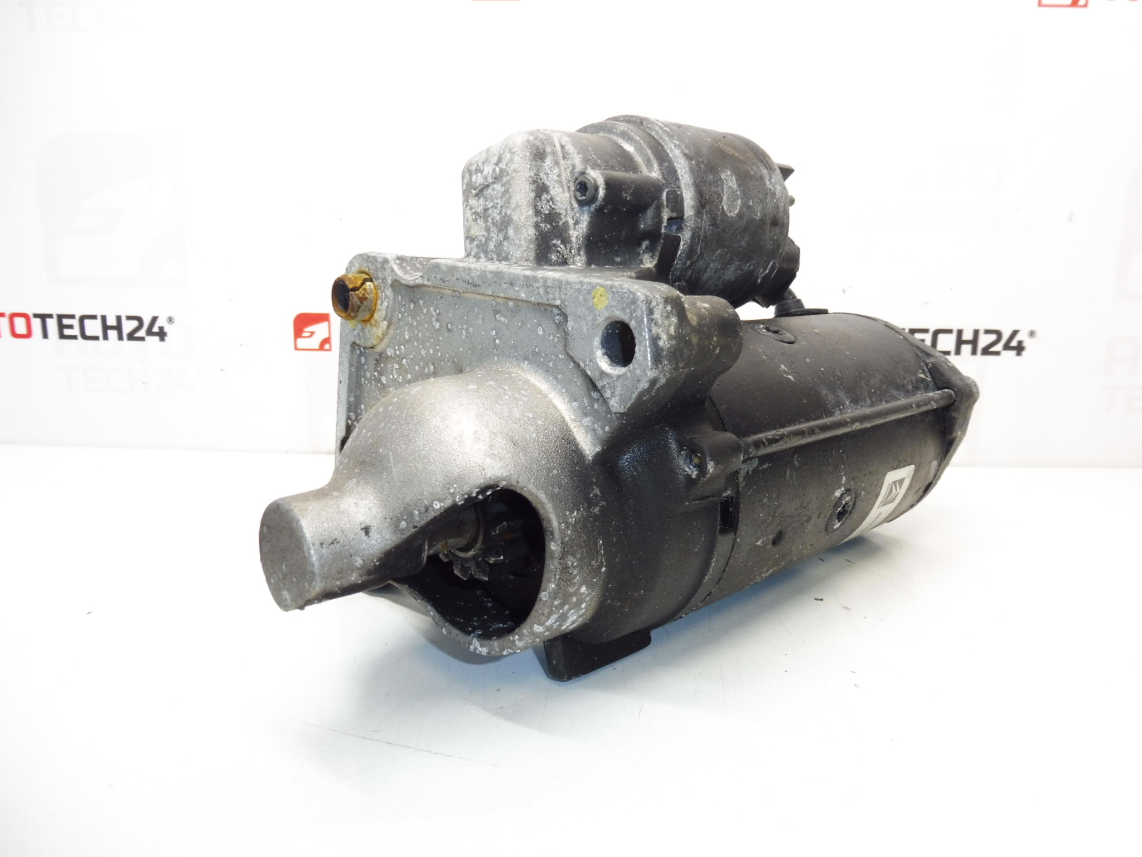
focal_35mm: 24
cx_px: 571
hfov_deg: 71.6
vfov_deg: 56.8
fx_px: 792
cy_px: 428
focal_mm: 4.3
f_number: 3.5
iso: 200
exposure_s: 1/60
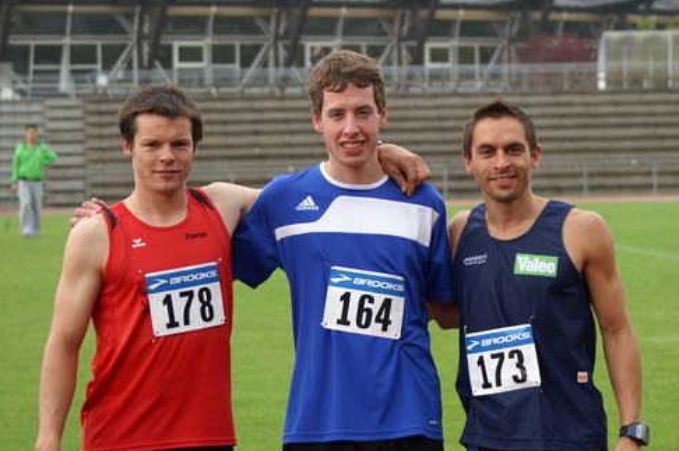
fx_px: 2706
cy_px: 211
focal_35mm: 144
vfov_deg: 9.5
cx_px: 384
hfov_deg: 14.3
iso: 100
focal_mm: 75
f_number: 4.5
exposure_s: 1/200
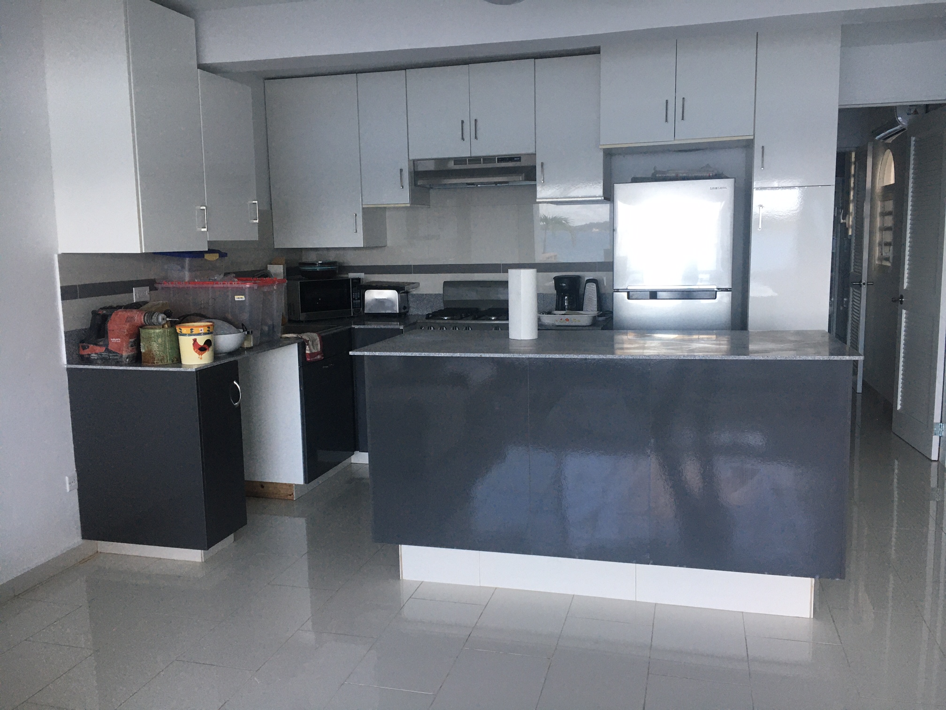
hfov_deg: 61.7
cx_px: 473
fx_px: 793
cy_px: 355
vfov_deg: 48.2
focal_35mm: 29
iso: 40
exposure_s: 1/30
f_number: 2.2
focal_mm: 4.15
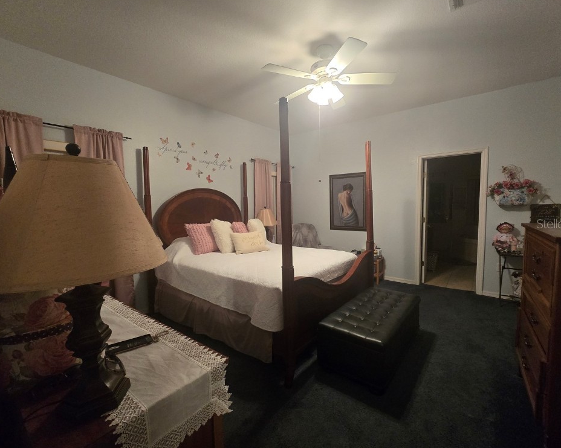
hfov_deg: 100.7
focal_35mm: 14
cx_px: 284
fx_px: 232
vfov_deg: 88.0
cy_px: 223
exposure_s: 1/60
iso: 640
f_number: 2.2
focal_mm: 2.2
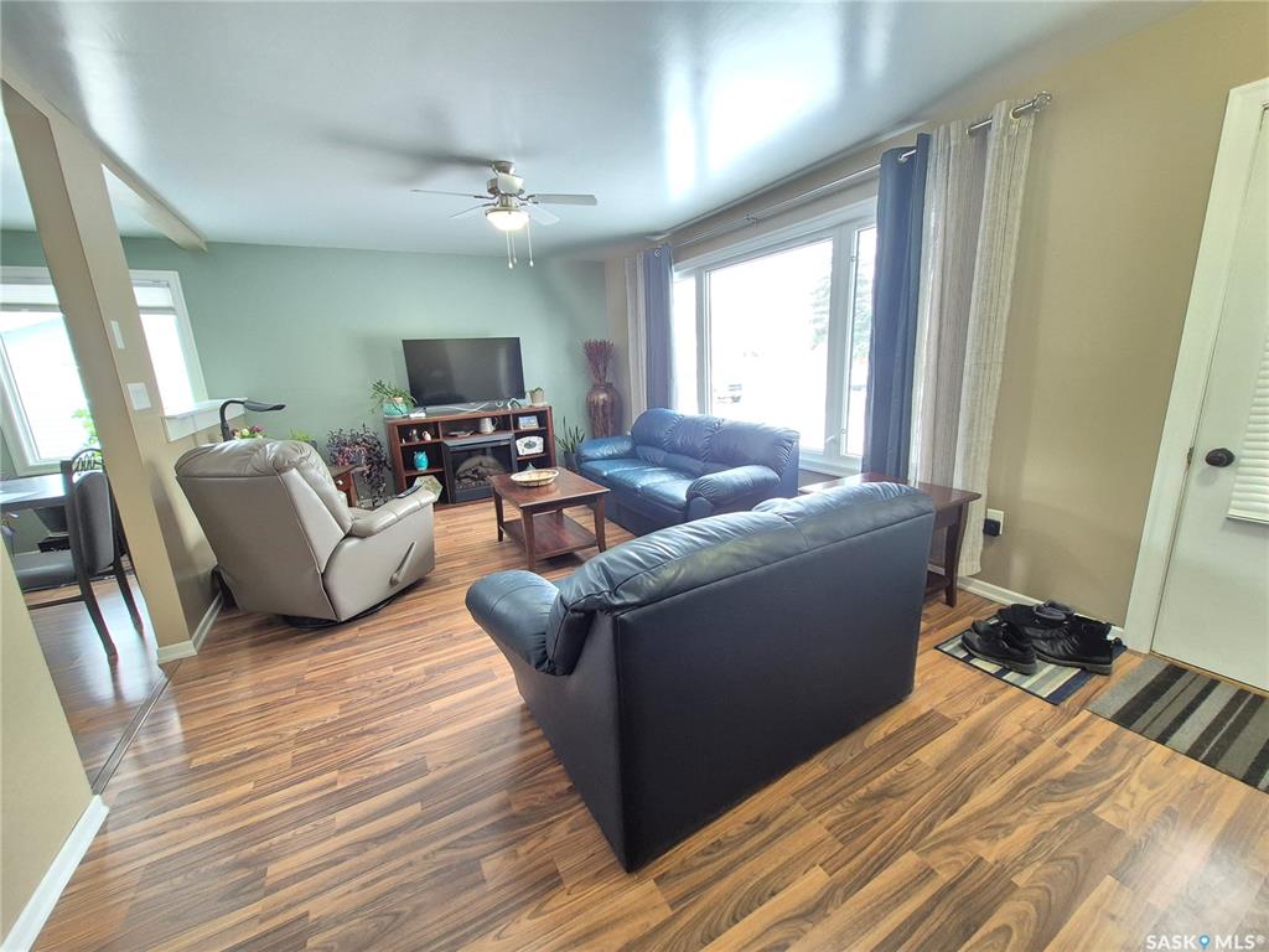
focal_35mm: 13
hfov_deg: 106.2
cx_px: 634
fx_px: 477
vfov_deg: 89.9
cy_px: 476
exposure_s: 1/60
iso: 320
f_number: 2.2
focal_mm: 1.74
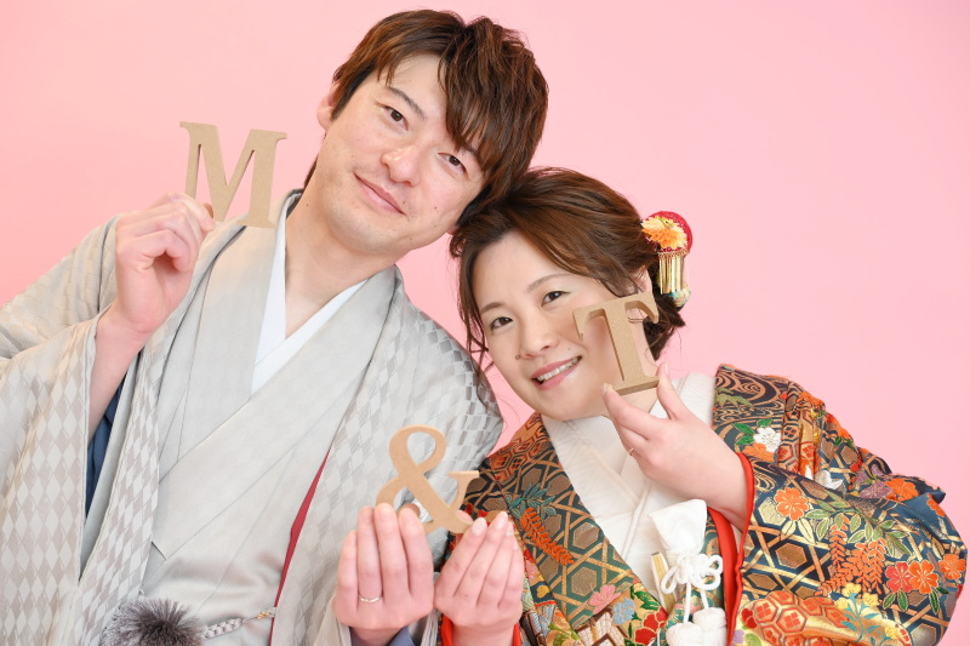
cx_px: 485
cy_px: 323
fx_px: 1535
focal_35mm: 57
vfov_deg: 23.8
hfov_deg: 35.1
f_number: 4
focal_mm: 57
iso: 800
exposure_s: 1/200
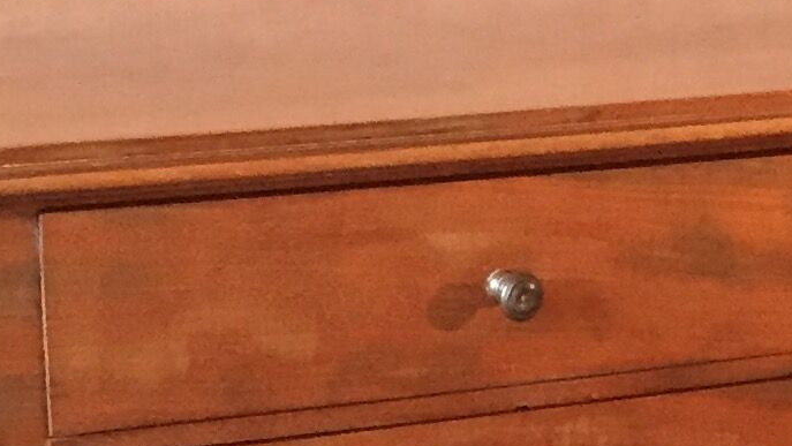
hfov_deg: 14.2
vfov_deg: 7.4
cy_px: 1227
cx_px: 747
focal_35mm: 150
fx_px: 3151
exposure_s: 1/17
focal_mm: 4.15
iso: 250
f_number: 2.2
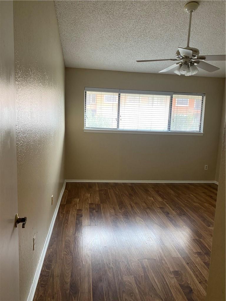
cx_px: 113
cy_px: 150
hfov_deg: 53.1
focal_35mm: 26
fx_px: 226
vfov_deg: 67.3
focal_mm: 4.25
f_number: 1.8
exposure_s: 1/60
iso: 100
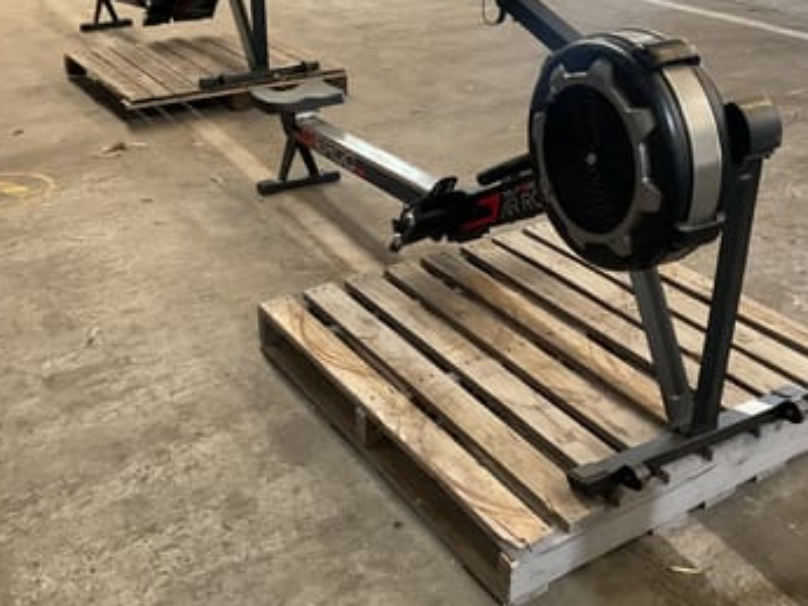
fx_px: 981
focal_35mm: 42
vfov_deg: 34.3
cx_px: 440
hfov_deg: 44.7
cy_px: 245
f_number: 1.8
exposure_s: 1/50
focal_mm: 3
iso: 160
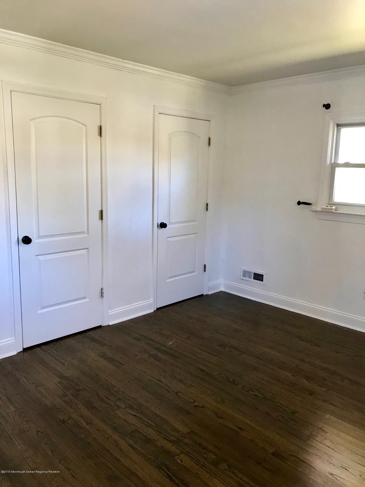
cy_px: 244
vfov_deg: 63.4
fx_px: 394
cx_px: 182
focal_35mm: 28
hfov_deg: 49.7
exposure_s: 1/24
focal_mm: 3.99
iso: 40
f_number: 1.8
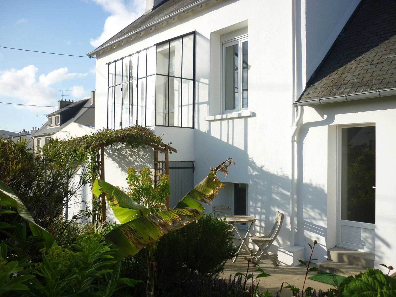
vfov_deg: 42.9
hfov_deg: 55.4
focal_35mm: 33
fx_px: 378
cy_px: 148
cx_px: 198
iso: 80
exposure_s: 1/1000
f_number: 2.8
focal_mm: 5.5
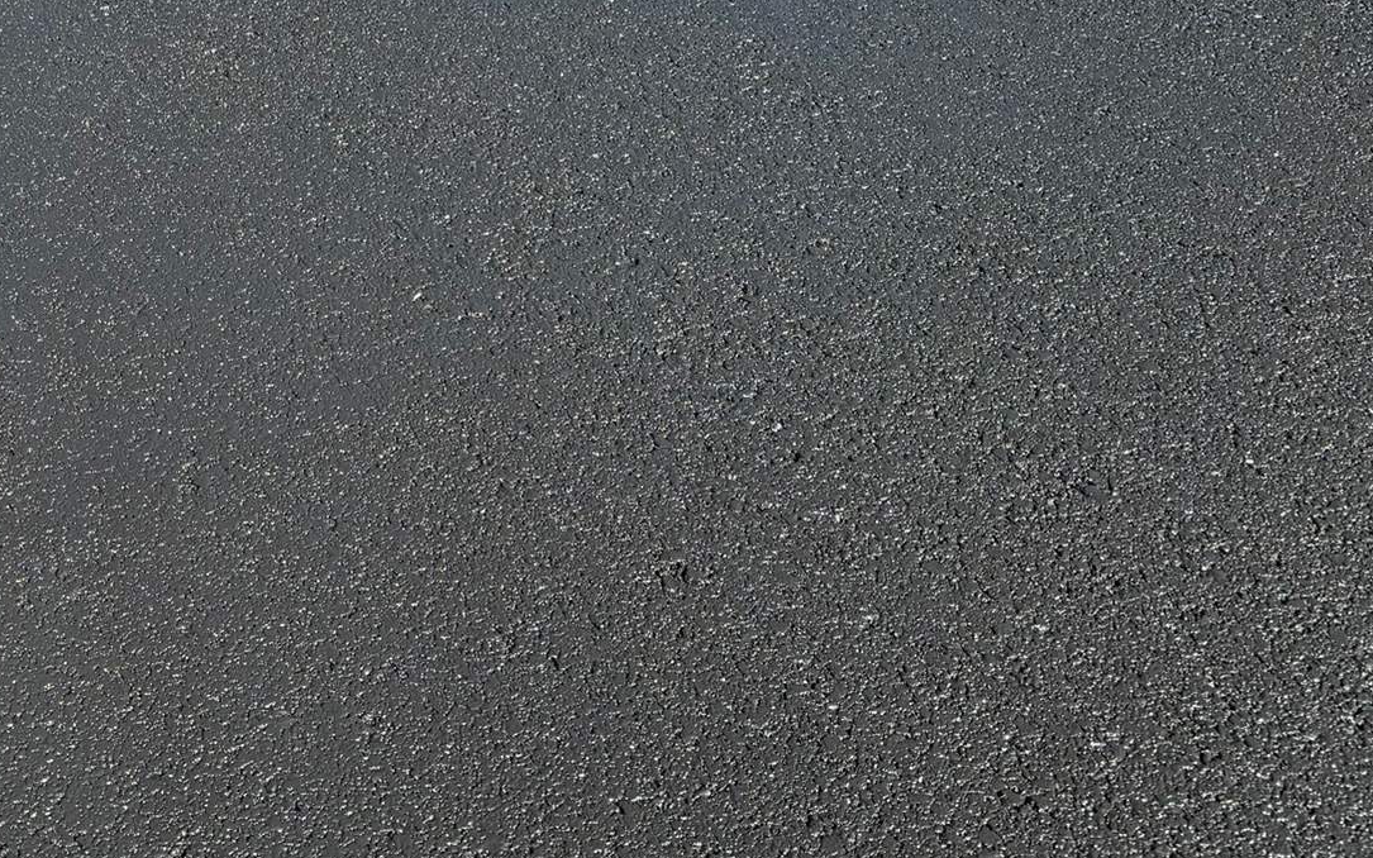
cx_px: 187
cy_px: 258
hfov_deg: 39.4
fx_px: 1796
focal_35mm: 48
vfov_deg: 26.6
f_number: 1.78
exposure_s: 1/1112
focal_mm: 6.86
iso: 80
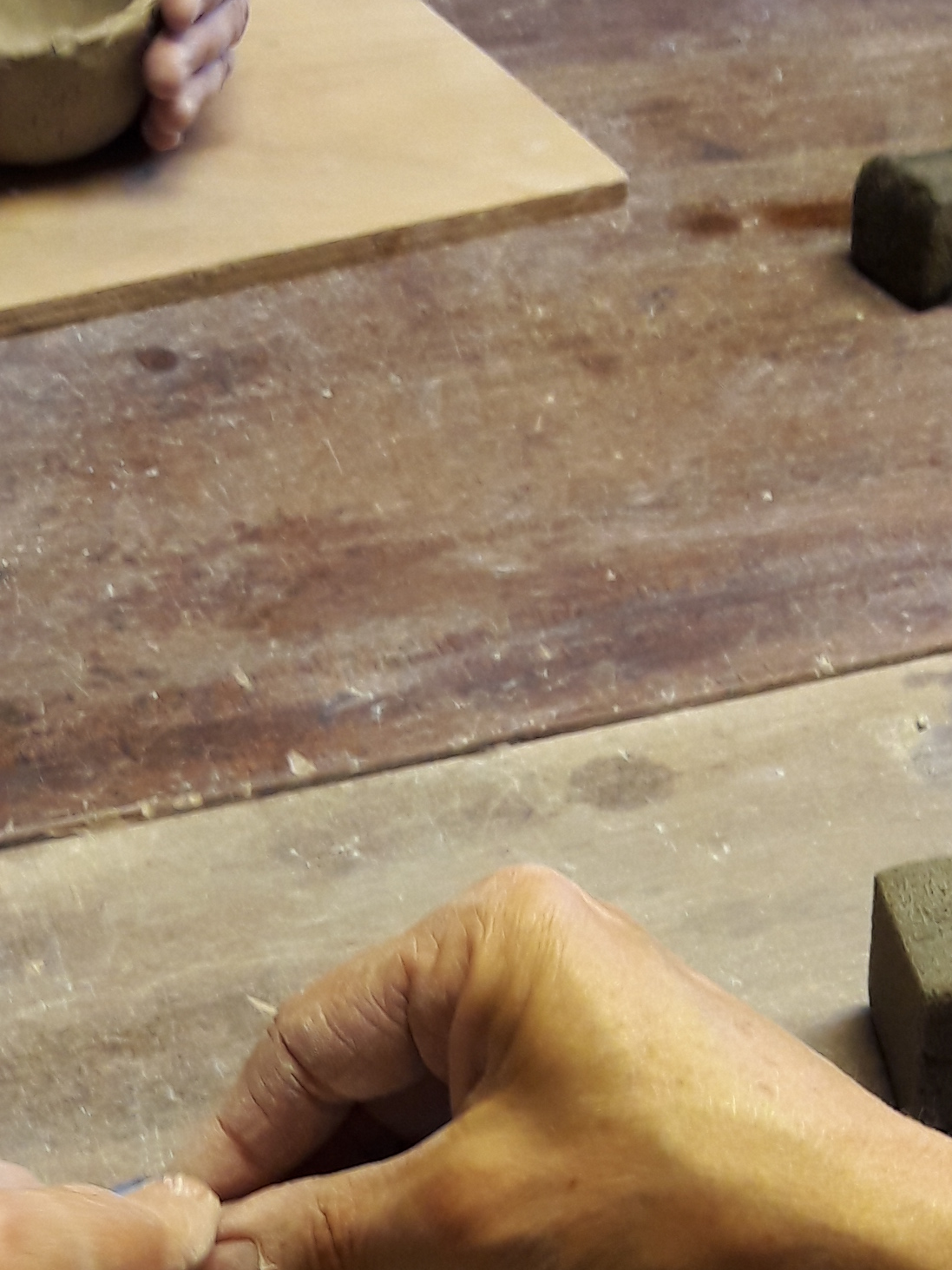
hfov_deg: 18.7
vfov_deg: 24.1
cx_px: 538
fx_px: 2897
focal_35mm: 79
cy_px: 1108
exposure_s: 1/33
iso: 64
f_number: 1.9
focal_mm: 3.7
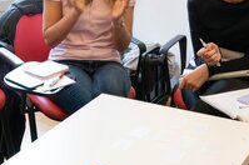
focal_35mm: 109
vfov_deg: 12.5
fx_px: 753
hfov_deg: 18.7
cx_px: 169
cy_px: 25
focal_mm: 44
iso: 800
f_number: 4.5
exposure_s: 1/100
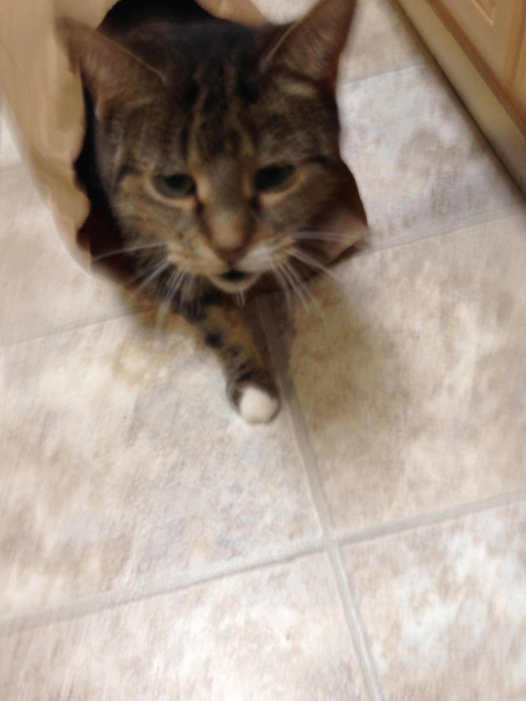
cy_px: 349
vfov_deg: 54.0
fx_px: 689
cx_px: 265
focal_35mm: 34
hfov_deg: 41.8
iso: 80
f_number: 2.4
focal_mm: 4.13
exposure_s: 1/20
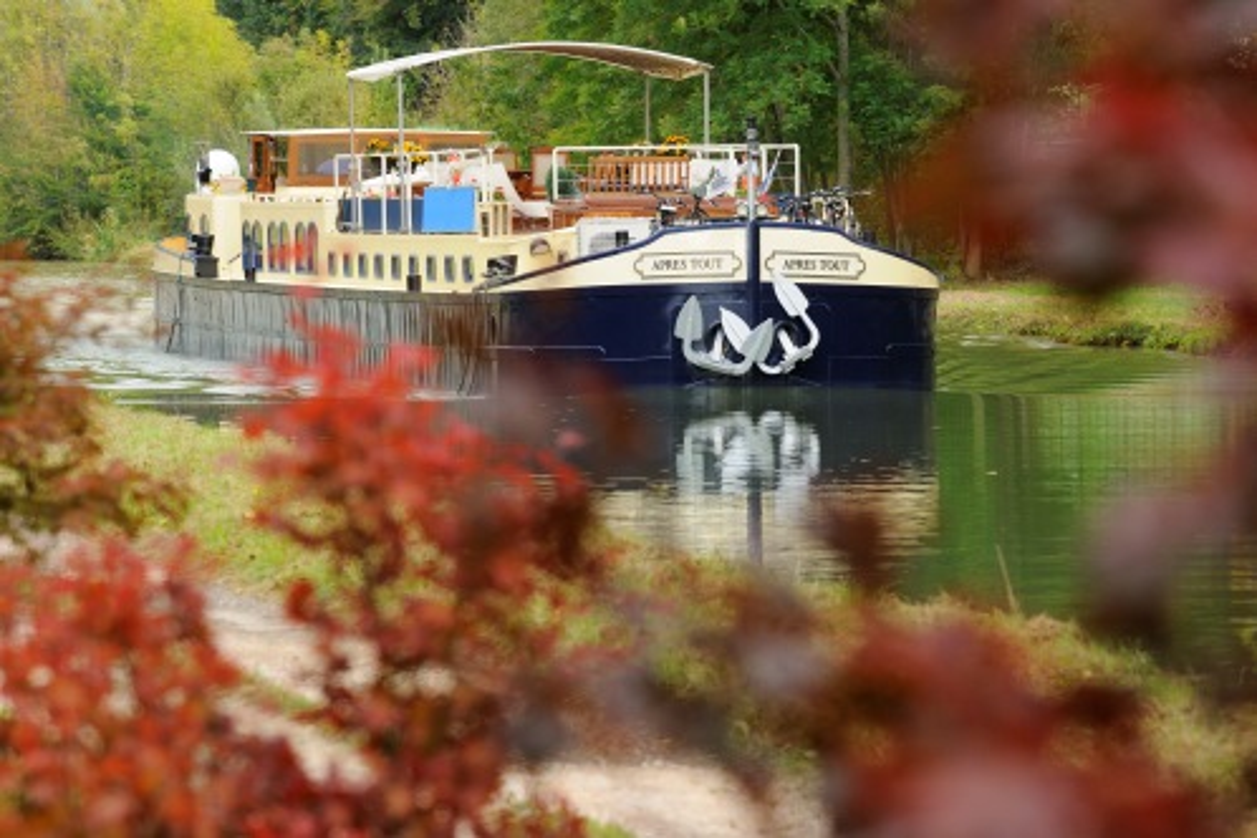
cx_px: 628
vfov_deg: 5.4
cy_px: 419
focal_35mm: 255
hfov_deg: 8.1
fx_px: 8903
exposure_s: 1/400
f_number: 5
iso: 400
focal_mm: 170
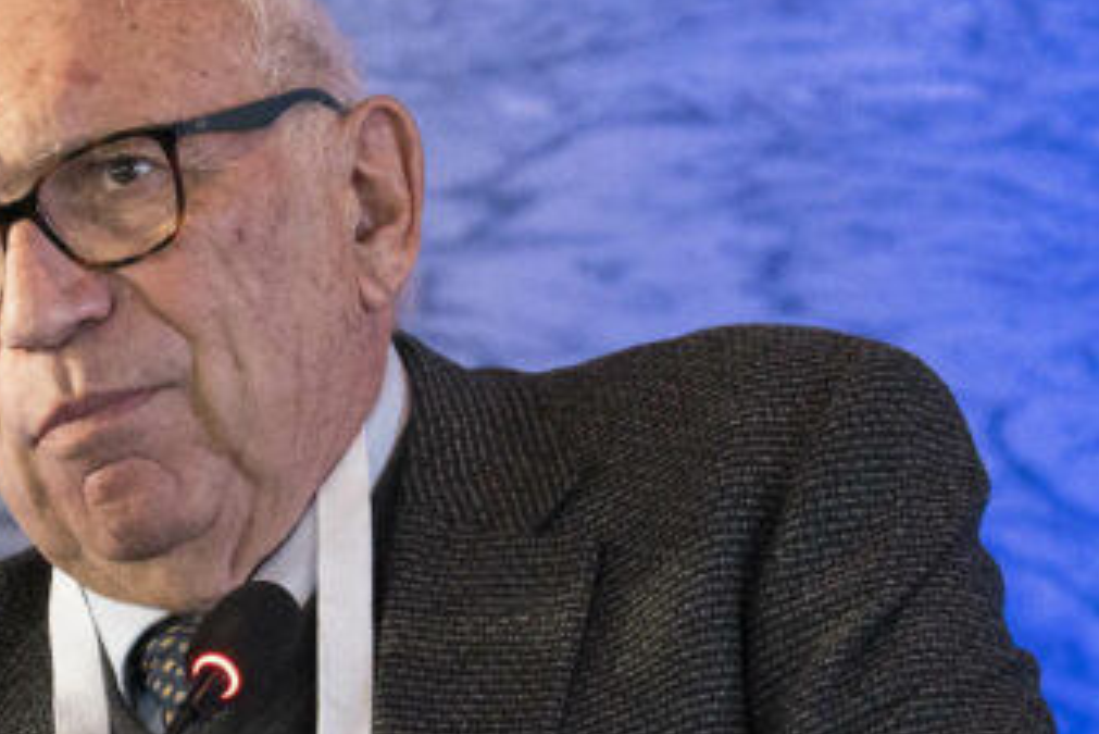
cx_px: 186
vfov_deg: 2.0
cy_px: 617
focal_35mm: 684
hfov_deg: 3.0
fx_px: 20889
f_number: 2.8
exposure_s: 1/320
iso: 6400
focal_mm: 200
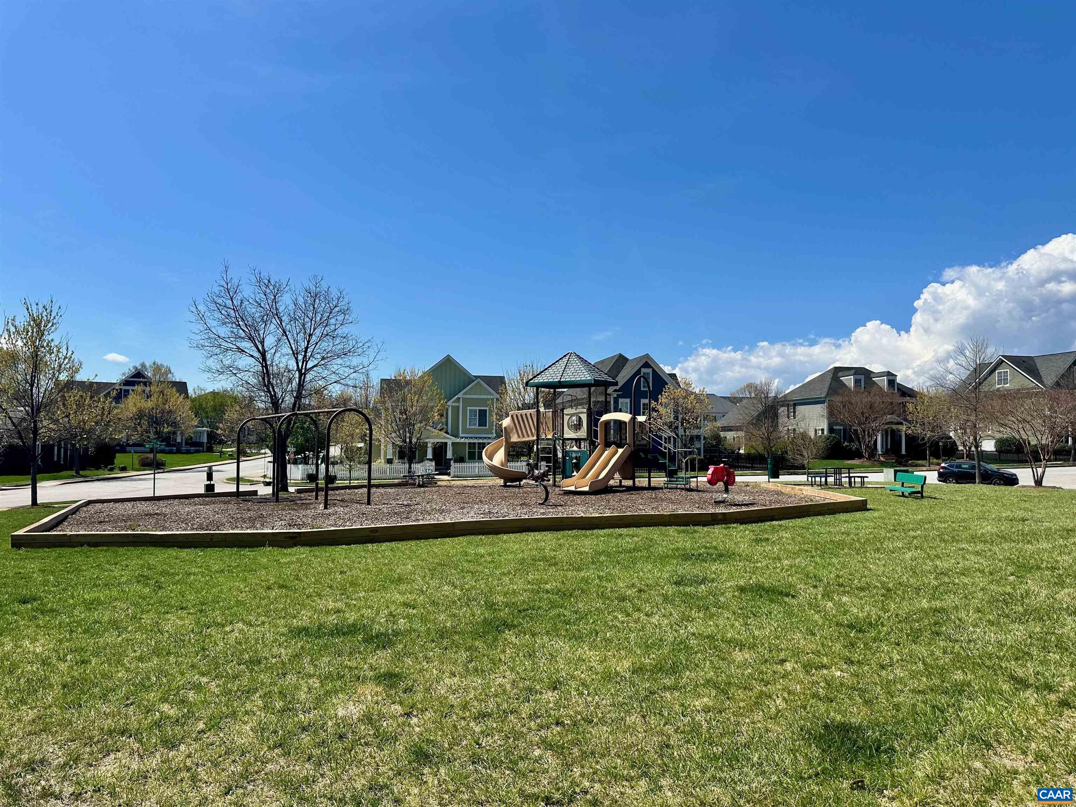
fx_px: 746
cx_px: 538
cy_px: 404
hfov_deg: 71.6
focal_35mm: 24
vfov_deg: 56.8
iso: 80
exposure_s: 1/5848
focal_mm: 6.86
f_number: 1.78
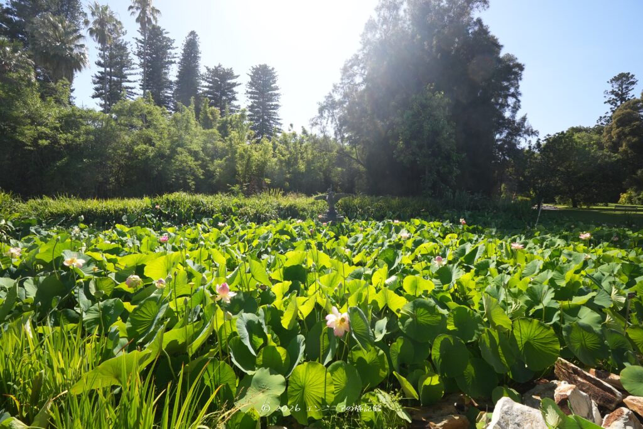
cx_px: 322
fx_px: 268
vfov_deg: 77.3
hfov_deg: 100.4
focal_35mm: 15
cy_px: 214
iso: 320
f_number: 8
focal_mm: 10
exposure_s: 1/100
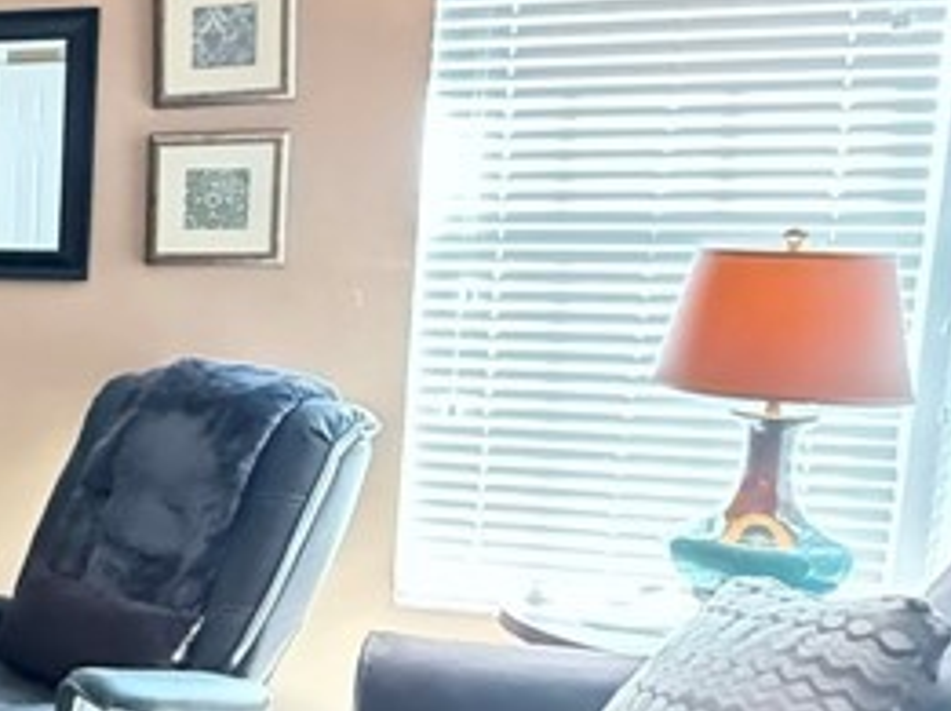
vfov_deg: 26.4
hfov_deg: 28.0
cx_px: -328
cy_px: 427
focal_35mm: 55
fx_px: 1509
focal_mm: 2.22
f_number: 2.2
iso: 1600
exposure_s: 1/30
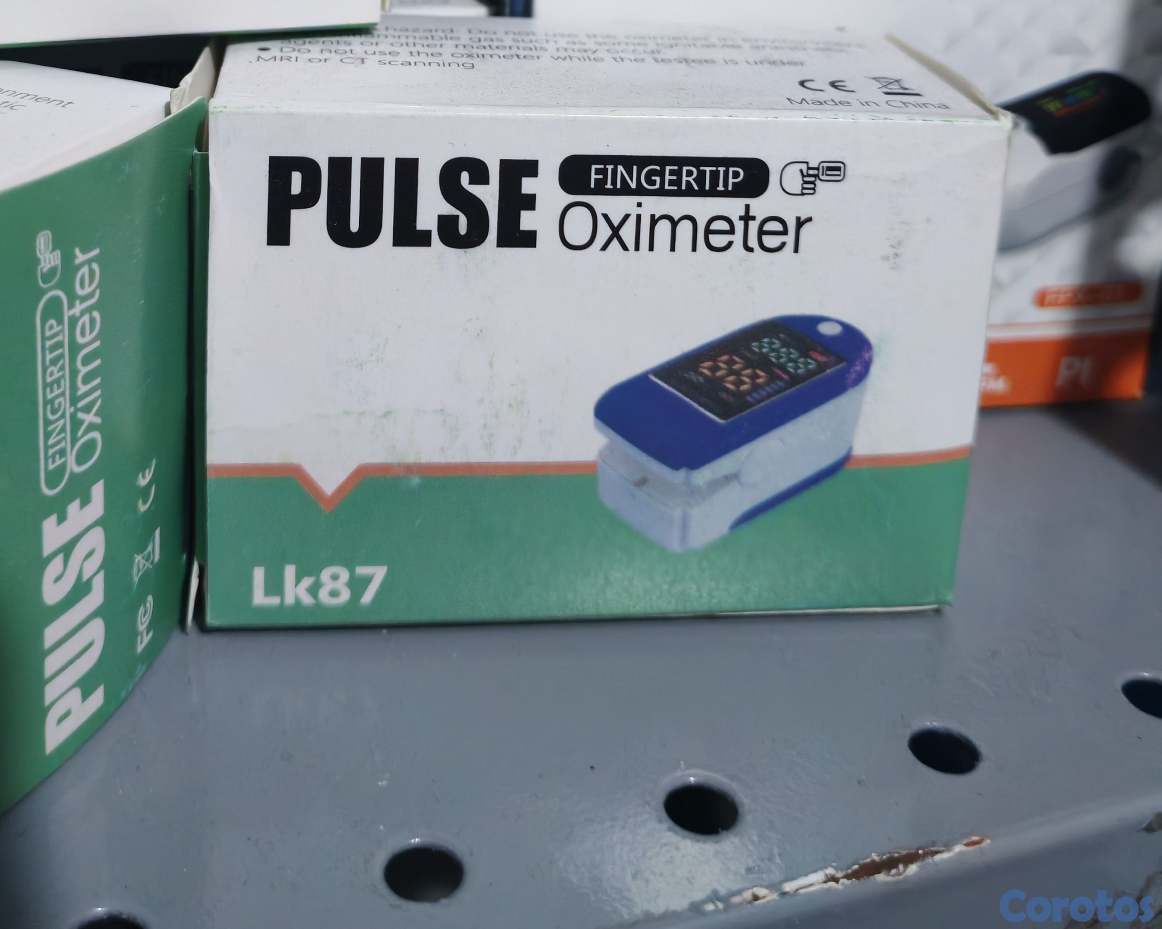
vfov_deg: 33.8
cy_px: 32
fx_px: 1410
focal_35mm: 41
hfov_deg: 44.6
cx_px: 489
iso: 1250
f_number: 1.95
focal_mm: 5.52
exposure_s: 1/50
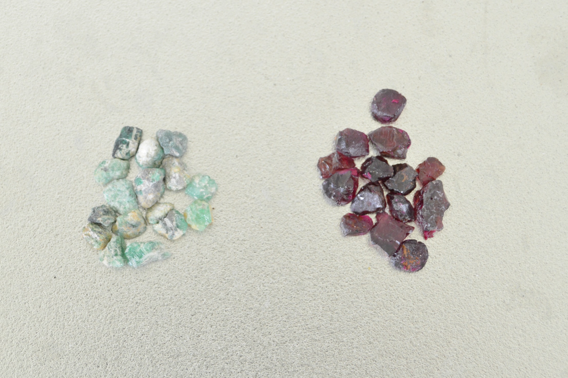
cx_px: 284
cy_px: 189
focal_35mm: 82
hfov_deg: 24.6
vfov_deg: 16.5
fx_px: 1301
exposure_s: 1/4
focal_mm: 55
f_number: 6.3
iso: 400
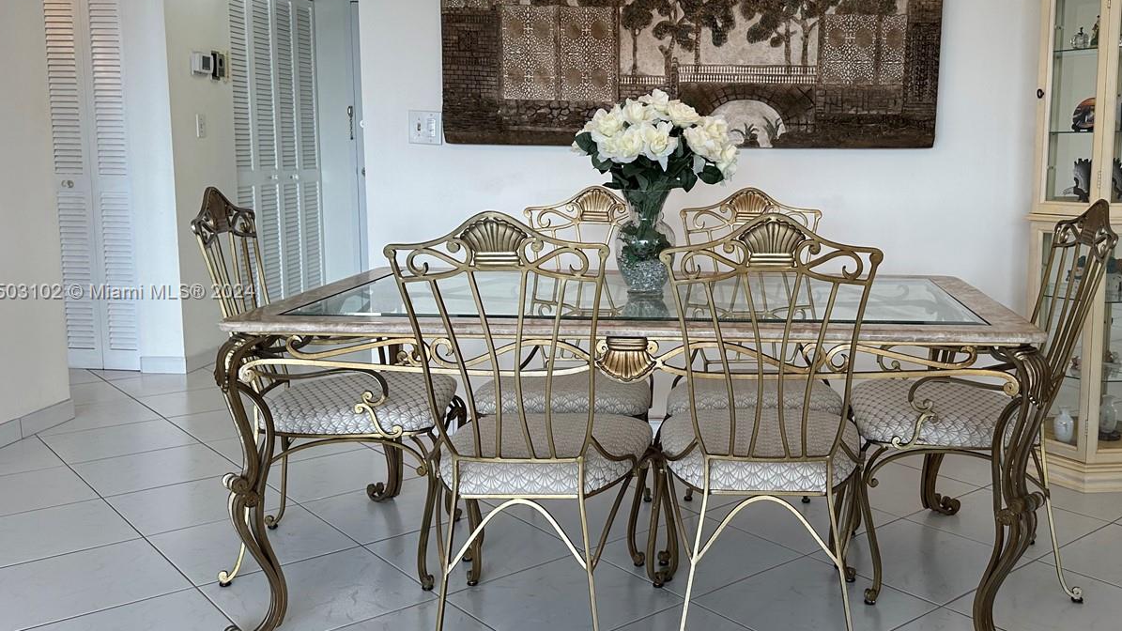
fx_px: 1041
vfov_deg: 33.7
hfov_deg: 55.9
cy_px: 293
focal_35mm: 35
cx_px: 706
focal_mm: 6.86
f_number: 1.78
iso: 100
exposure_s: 1/133
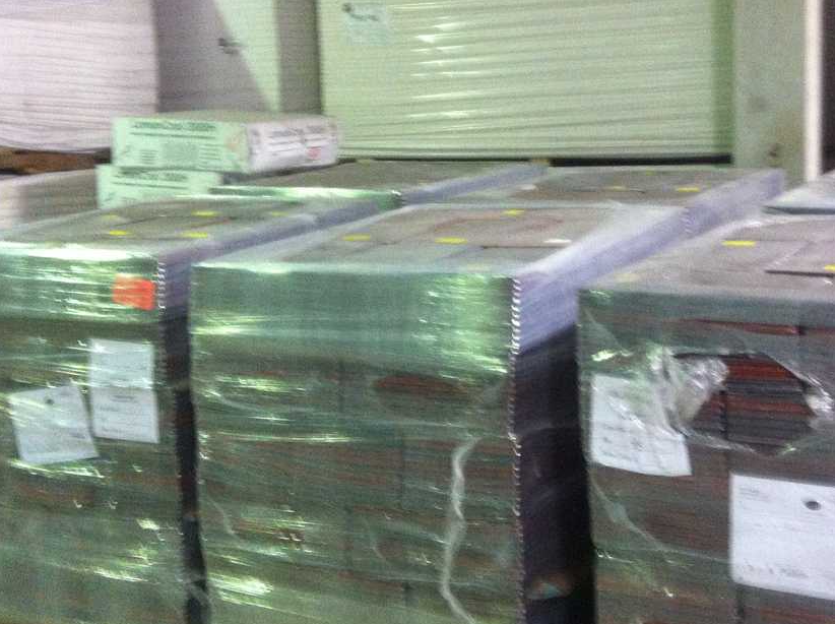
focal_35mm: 57
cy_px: 212
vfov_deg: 25.5
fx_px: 1373
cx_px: 481
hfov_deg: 33.8
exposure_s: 1/15
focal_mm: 3.85
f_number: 2.8
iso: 320
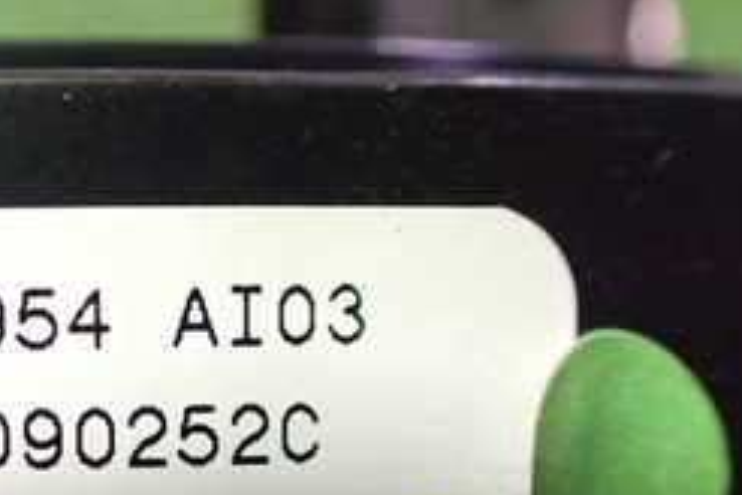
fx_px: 1566
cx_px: -94
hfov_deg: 24.7
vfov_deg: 17.7
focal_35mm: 76
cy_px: 429
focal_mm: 5.4
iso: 1000
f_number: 2.3
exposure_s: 1/30
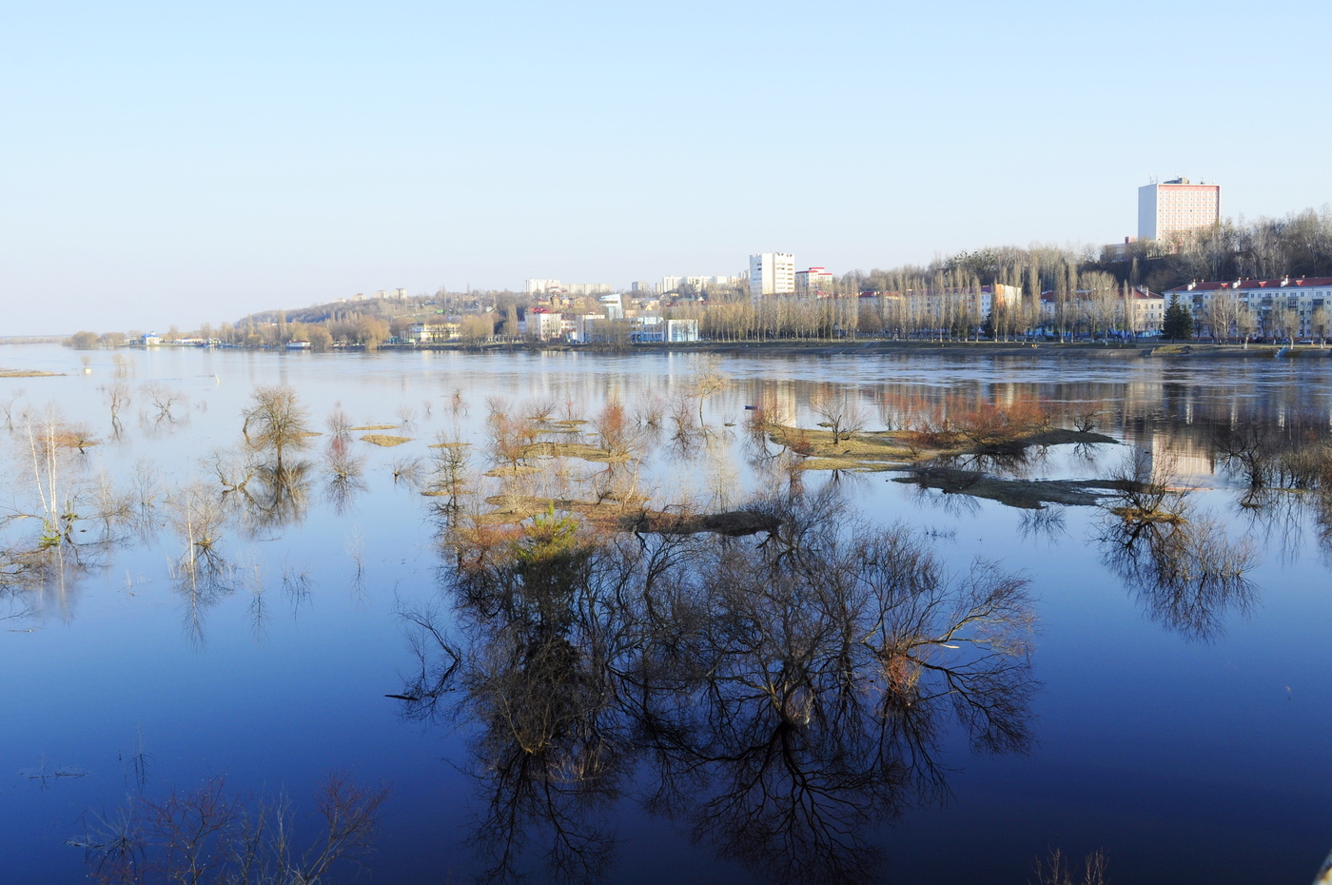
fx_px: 1220
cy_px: 442
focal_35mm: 33
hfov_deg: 57.3
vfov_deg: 39.9
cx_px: 666
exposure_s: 1/180
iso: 250
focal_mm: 22
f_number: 9.5
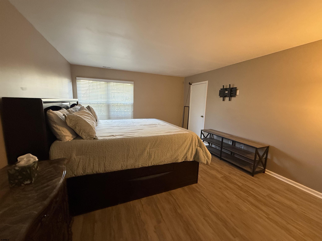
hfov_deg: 102.1
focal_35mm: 14
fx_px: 130
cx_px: 161
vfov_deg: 85.7
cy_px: 120
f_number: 2.2
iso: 400
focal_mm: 2.22
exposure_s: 1/120
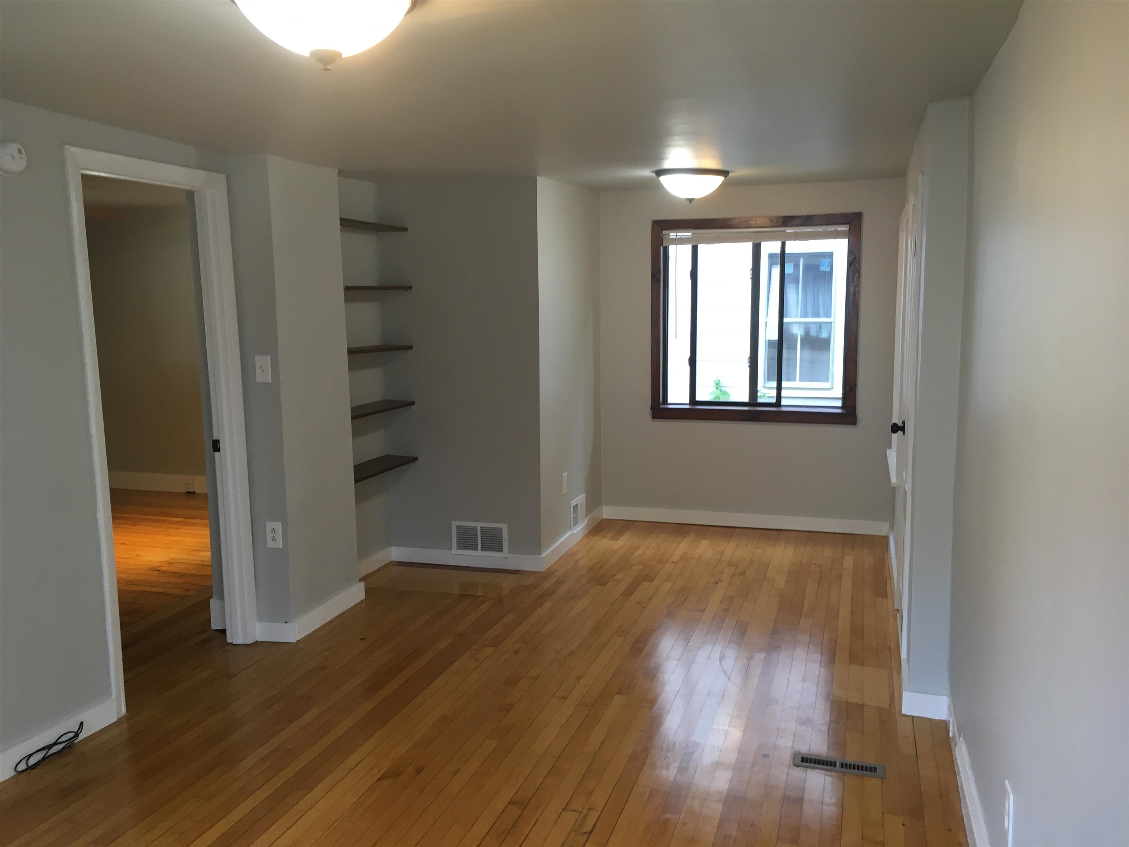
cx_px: 564
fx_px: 946
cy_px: 424
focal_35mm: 29
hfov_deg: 61.7
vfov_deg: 48.2
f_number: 2.2
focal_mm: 4.15
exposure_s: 1/30
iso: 64
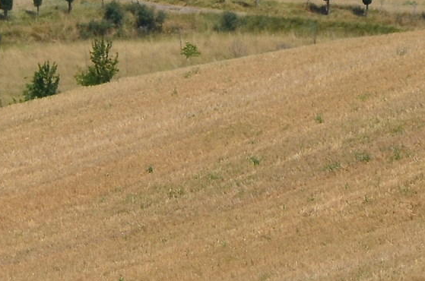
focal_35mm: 676
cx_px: -179
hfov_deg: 3.0
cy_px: -237
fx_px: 7964
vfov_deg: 2.0
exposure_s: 1/160
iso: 100
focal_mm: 105
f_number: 11
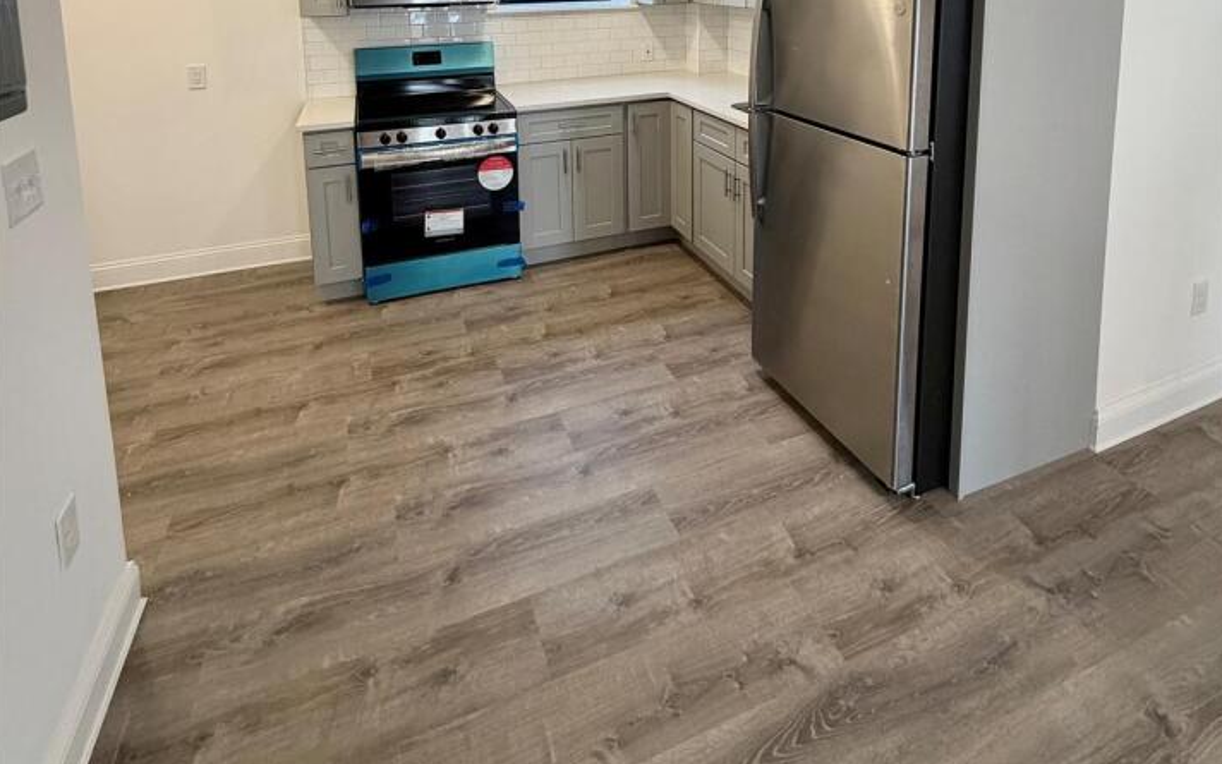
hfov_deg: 85.1
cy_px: 50
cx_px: 611
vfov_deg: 51.3
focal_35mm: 20
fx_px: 666
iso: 250
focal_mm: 2.22
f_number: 2.2
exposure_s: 1/60
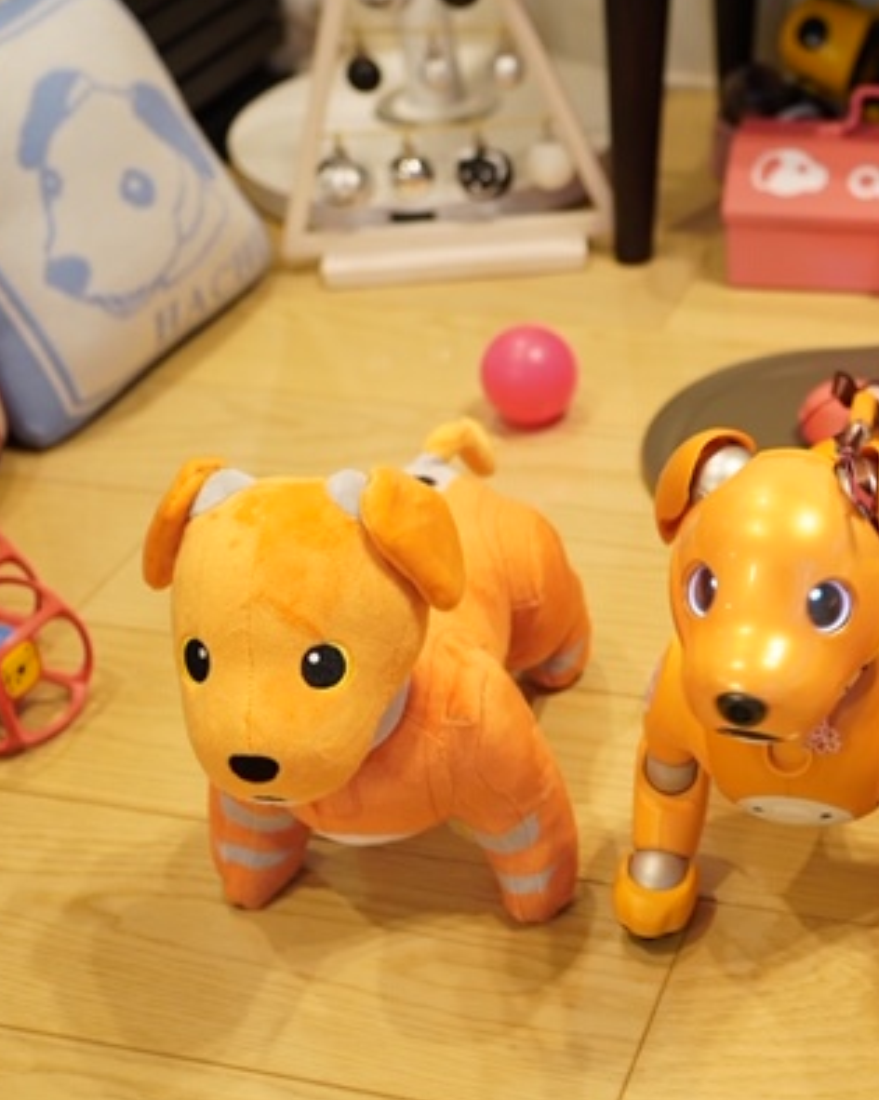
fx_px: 1789
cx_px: 806
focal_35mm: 55
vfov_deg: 34.2
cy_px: 553
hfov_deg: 26.6
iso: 640
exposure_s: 1/40
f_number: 2.5
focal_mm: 24
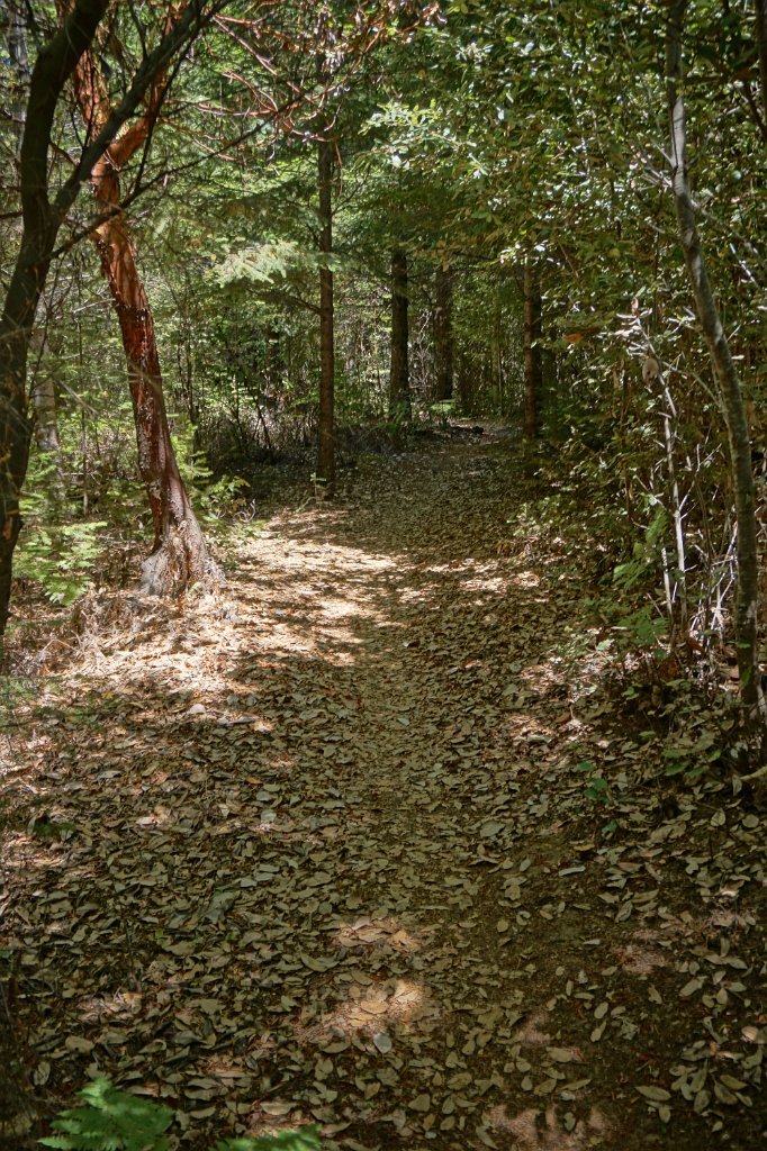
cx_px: 384
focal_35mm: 36
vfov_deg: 53.1
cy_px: 576
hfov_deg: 36.8
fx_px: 1151
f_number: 5
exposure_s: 1/60
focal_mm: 24
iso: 100
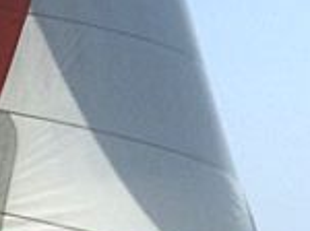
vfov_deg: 9.4
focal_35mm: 155
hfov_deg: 12.5
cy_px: -45
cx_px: -35
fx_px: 1386
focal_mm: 4.15
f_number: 2.2
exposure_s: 1/4405
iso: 32
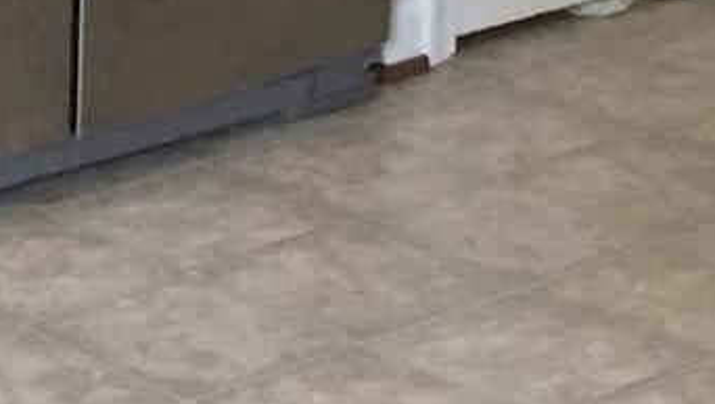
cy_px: -362
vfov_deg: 6.3
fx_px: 3586
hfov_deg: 11.2
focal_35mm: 189
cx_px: -155
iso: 250
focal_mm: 4.15
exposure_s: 1/24
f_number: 2.2
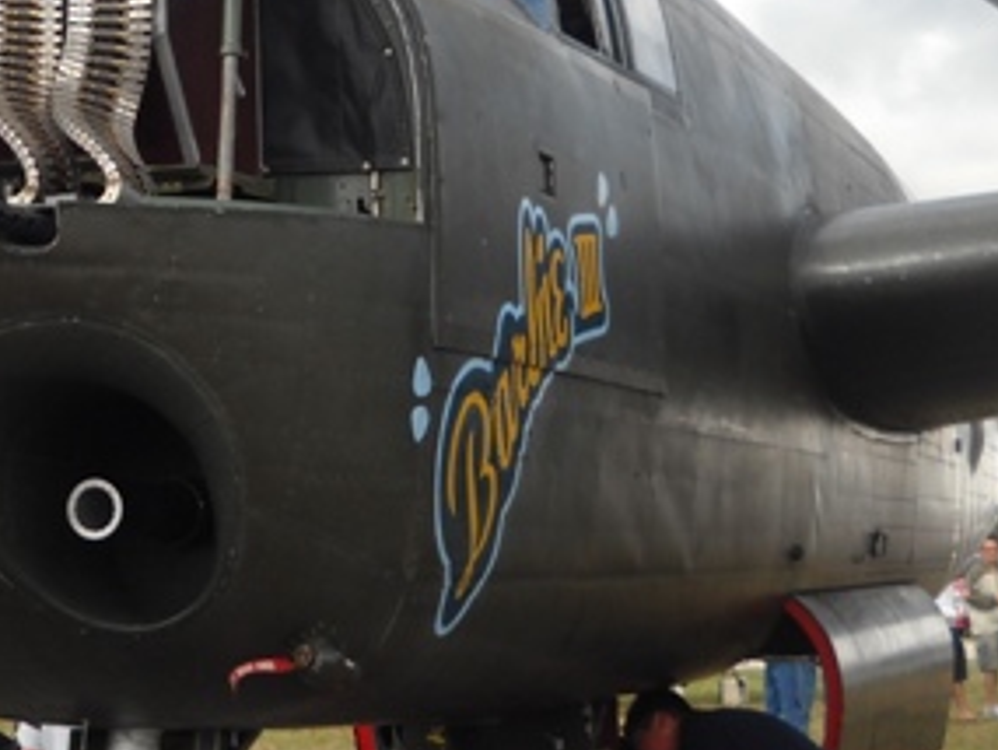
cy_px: 144
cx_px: 193
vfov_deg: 16.0
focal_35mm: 92
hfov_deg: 21.0
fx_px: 2654
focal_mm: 6.72
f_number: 5.5
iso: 64
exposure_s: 1/176
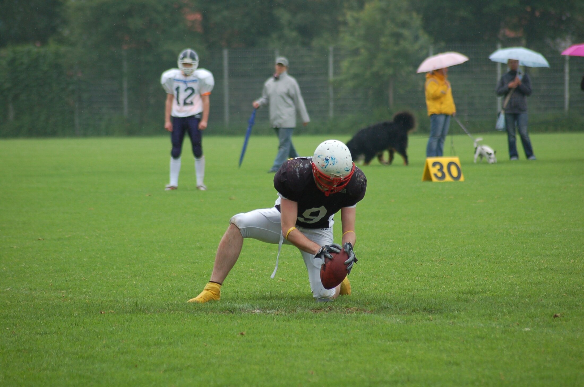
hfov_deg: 7.1
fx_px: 4736
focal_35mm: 292
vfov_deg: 4.7
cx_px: 292
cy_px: 194
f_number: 5
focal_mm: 195
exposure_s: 1/800
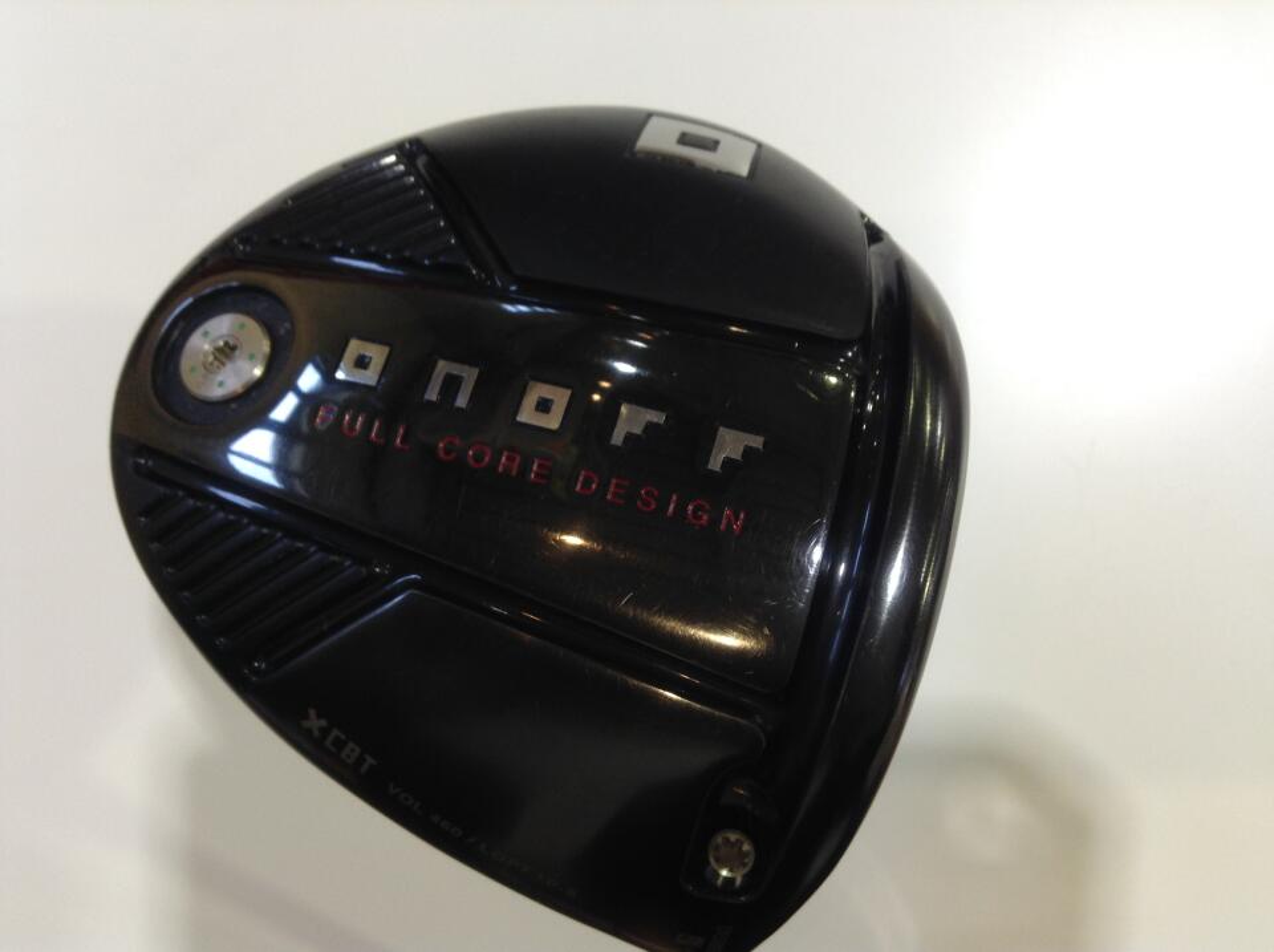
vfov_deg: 42.8
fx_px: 1213
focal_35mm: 33
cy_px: 476
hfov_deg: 55.4
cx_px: 637
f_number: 2.4
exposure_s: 1/30
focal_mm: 3.3
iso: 32
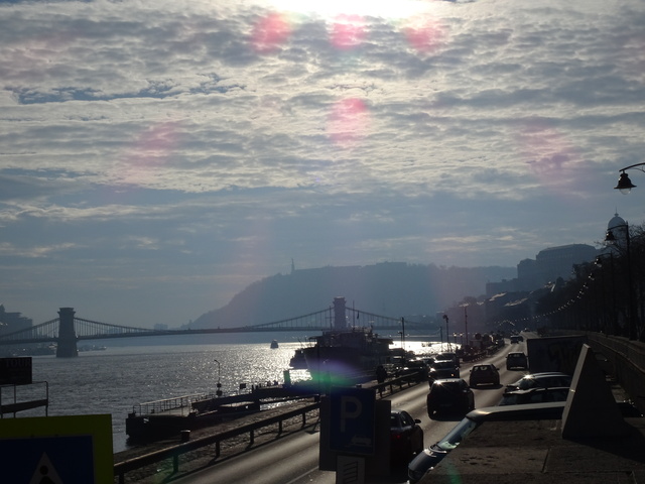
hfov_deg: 34.3
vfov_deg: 26.1
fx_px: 1043
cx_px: 322
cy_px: 242
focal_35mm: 56
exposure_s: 1/2000
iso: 80
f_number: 6.3
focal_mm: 9.52
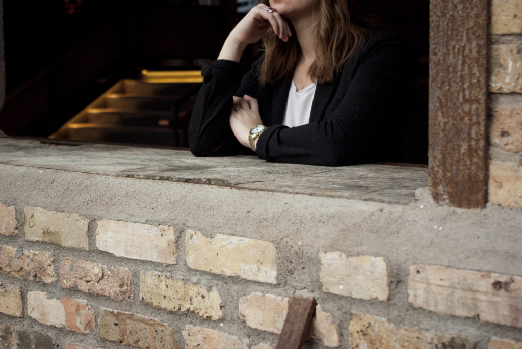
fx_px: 1190
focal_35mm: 82
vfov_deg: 16.7
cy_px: 174
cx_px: 261
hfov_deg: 24.7
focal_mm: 55
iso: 800
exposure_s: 1/180
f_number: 5.6
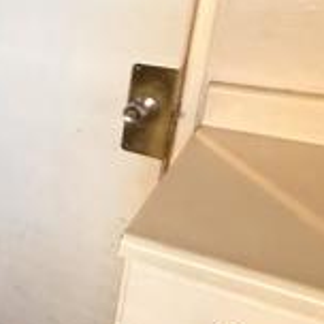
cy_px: 115
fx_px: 551
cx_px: -179
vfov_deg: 32.6
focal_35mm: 52
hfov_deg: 24.4
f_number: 2.2
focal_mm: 2.22
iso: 400
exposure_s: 1/60
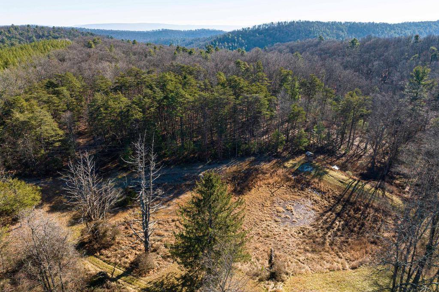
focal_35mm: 25
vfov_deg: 51.2
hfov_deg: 71.5
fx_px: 305
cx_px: 220
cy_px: 156
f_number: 2.8
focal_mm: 12.29
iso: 360
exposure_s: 1/2000
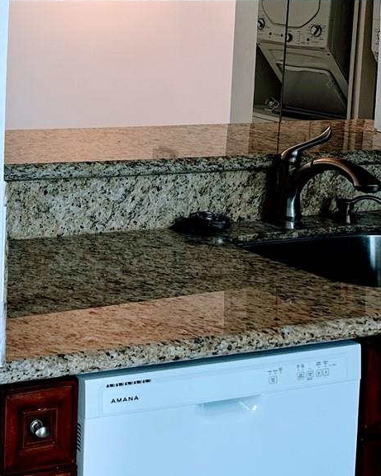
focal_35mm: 65
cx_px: -267
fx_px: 917
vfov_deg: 28.1
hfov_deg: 19.0
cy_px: 48
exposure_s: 1/120
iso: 64
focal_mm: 6.86
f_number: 1.78
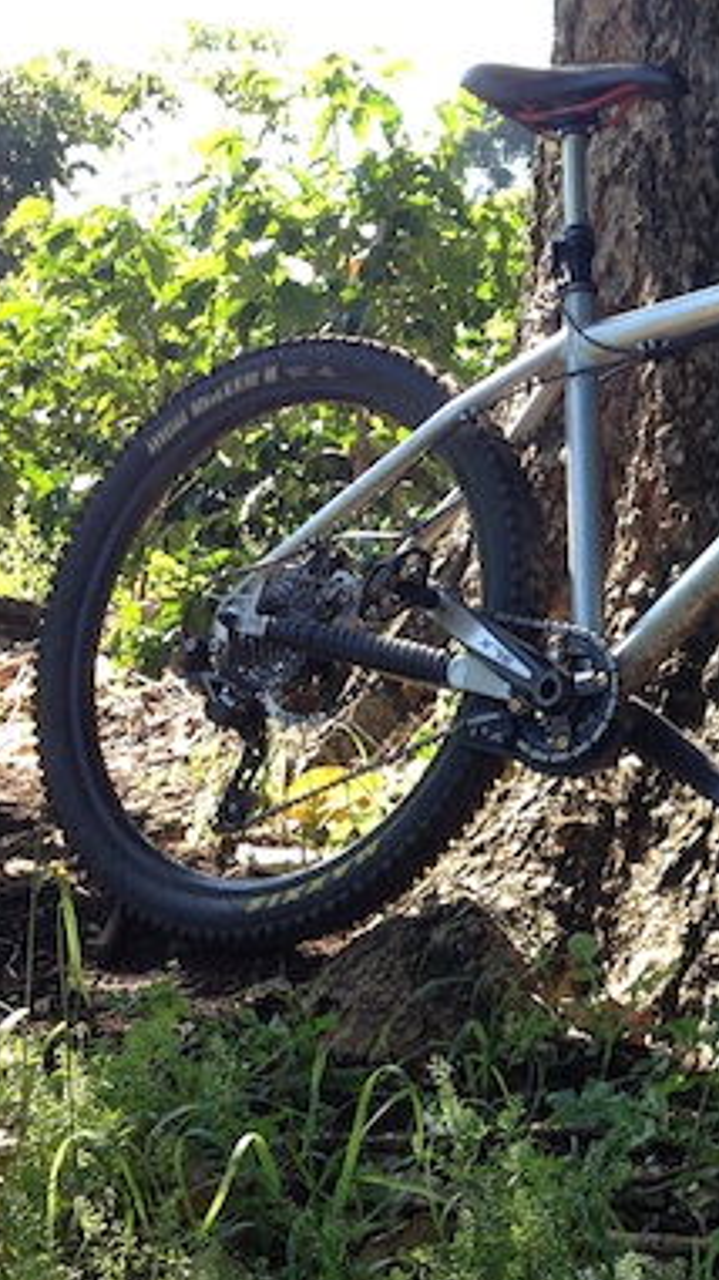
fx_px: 2714
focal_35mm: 80
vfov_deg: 26.5
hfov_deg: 14.6
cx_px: 887
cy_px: 648
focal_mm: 4.28
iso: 50
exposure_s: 1/220
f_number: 2.4
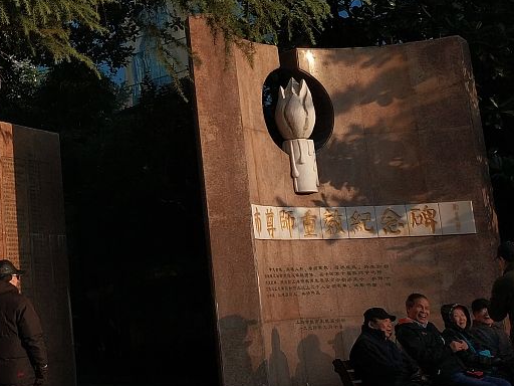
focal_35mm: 75
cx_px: -39
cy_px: 79
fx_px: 1114
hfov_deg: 24.4
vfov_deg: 19.4
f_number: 2
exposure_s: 1/1013
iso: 100
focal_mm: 4.5
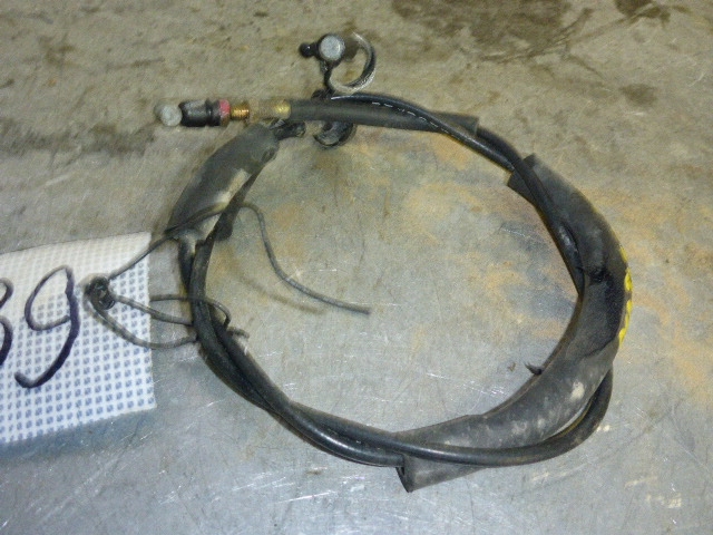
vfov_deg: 45.4
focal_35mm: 31
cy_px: 268
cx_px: 356
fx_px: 639
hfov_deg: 58.4
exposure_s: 1/60
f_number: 3.5
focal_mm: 5.5
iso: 500
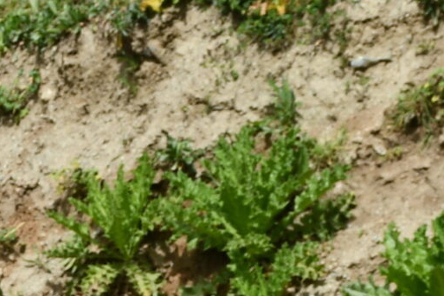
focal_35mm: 359
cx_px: -102
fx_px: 4427
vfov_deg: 3.8
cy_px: 607
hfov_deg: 5.7
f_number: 8
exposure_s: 1/250
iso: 100
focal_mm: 48
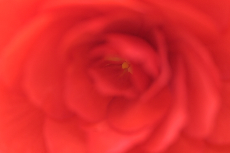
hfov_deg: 19.5
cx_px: 115
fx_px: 670
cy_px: 76
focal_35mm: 105
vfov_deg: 13.0
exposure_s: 1/400
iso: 2200
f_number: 3.3
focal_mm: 105
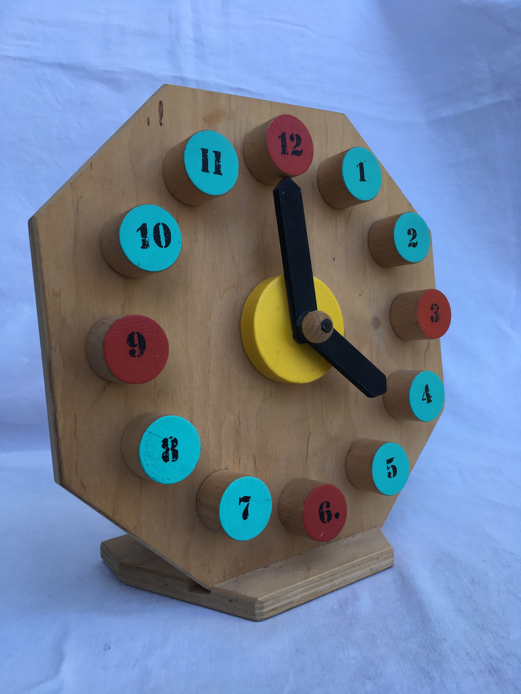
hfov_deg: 48.2
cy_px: 347
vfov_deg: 61.7
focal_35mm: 29
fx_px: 582
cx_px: 260
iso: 25
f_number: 2.2
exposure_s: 1/100
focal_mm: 4.15
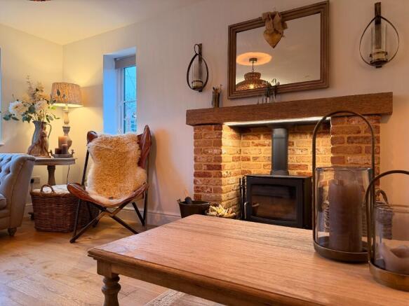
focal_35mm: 24
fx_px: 284
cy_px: 153
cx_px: 204
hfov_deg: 71.6
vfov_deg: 56.8
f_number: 1.78
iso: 250
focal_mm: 6.76
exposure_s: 1/50
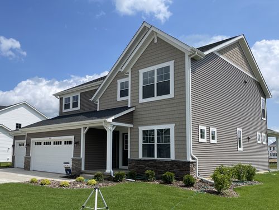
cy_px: 105
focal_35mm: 26
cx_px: 140
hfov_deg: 67.3
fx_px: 210
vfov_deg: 53.1
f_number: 1.6
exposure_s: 1/4525
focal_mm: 5.1
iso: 32
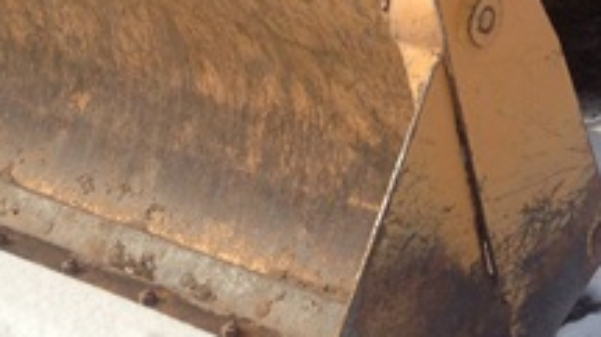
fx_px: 1799
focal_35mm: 113
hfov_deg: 18.6
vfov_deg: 10.0
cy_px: -304
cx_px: 543
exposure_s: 1/789
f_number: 2.4
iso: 64
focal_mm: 4.28
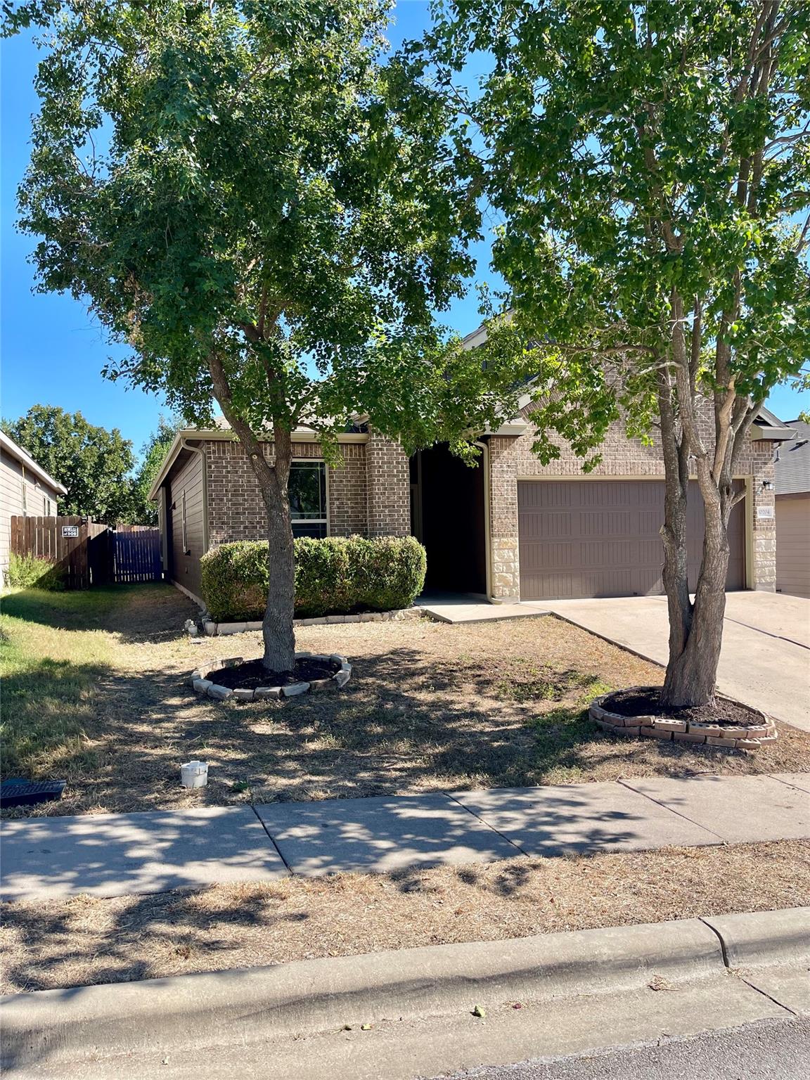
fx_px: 811
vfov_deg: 67.3
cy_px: 540
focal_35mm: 26
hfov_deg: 53.1
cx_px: 405
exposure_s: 1/2433
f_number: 1.6
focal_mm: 5.1
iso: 50
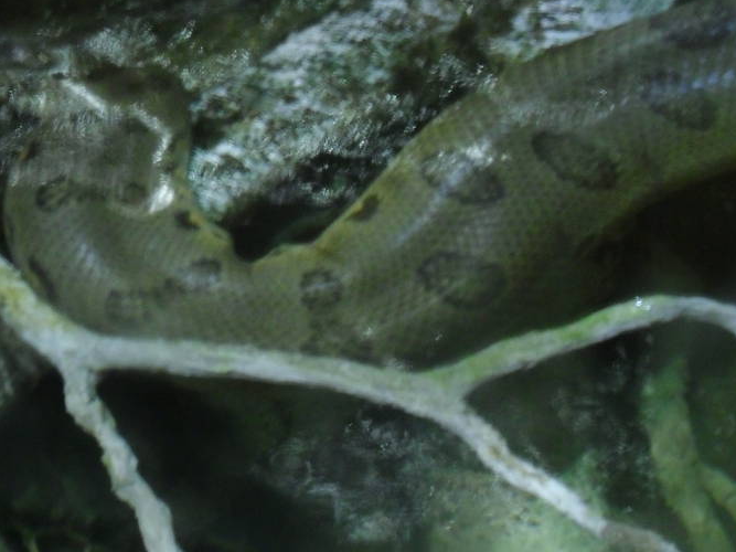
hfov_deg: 12.6
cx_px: 121
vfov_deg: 9.5
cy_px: 172
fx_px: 3316
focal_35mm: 156
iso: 200
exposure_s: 1/2
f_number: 5.3
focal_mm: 11.7
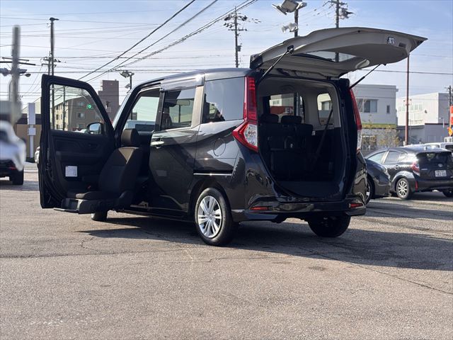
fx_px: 680
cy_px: 170
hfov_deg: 36.8
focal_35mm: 52
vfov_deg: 28.0
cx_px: 226
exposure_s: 1/1592
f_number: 1.6
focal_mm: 5.96
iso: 40
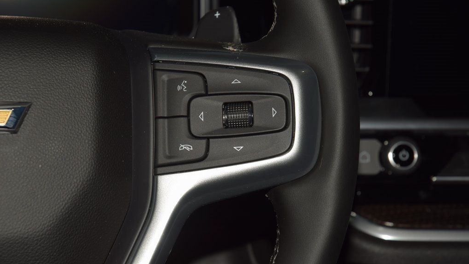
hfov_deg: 19.3
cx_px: 236
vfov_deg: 10.9
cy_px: 111
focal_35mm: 111
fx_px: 1380
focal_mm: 70
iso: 100
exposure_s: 1/125
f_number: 8
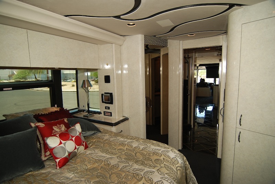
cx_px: 138
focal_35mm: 18
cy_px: 92
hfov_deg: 89.9
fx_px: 138
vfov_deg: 67.5
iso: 100
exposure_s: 1/60
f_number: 4
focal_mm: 12
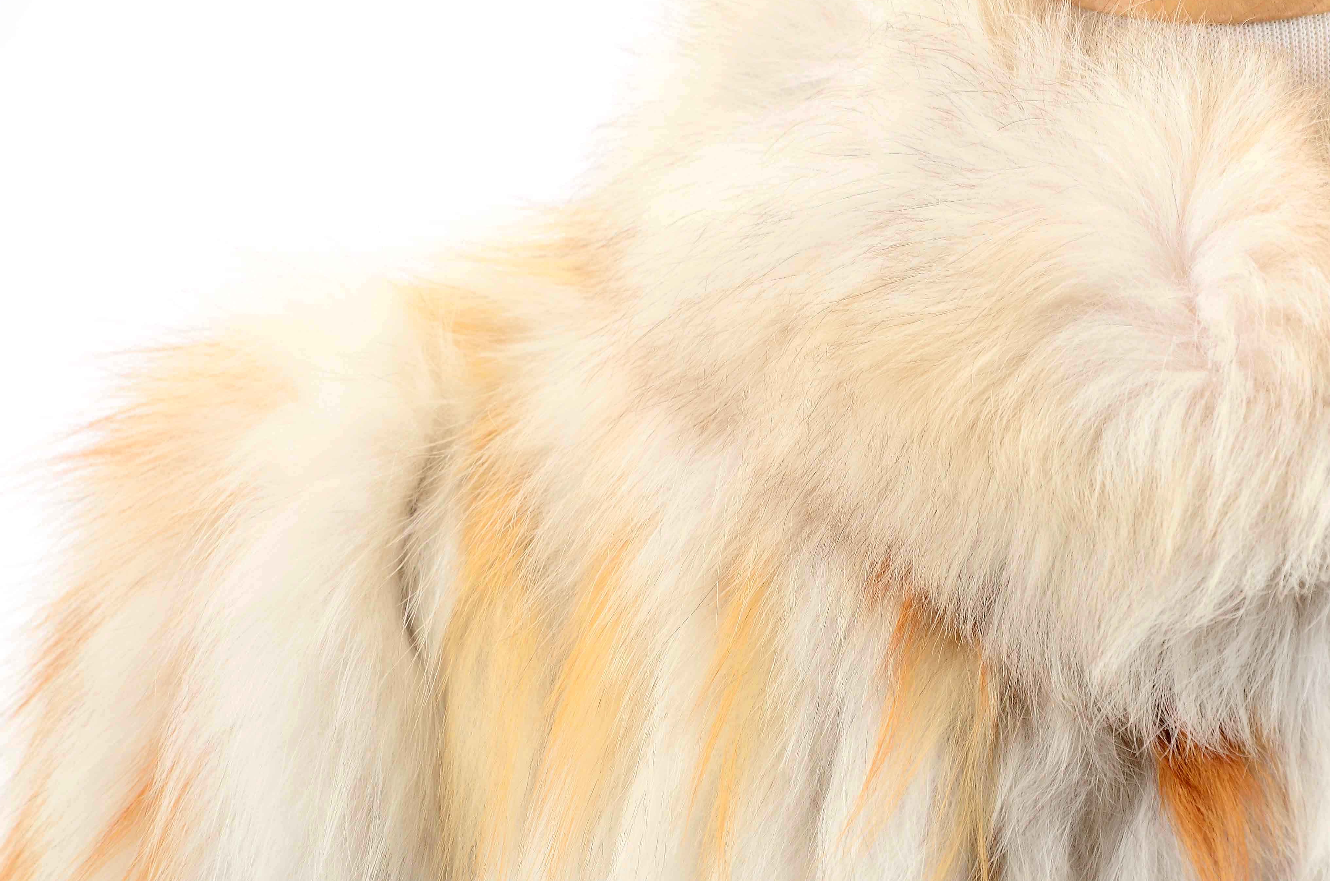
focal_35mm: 191
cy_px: 476
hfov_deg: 10.8
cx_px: 779
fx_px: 7027
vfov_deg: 7.2
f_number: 8
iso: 160
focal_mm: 105
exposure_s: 1/80
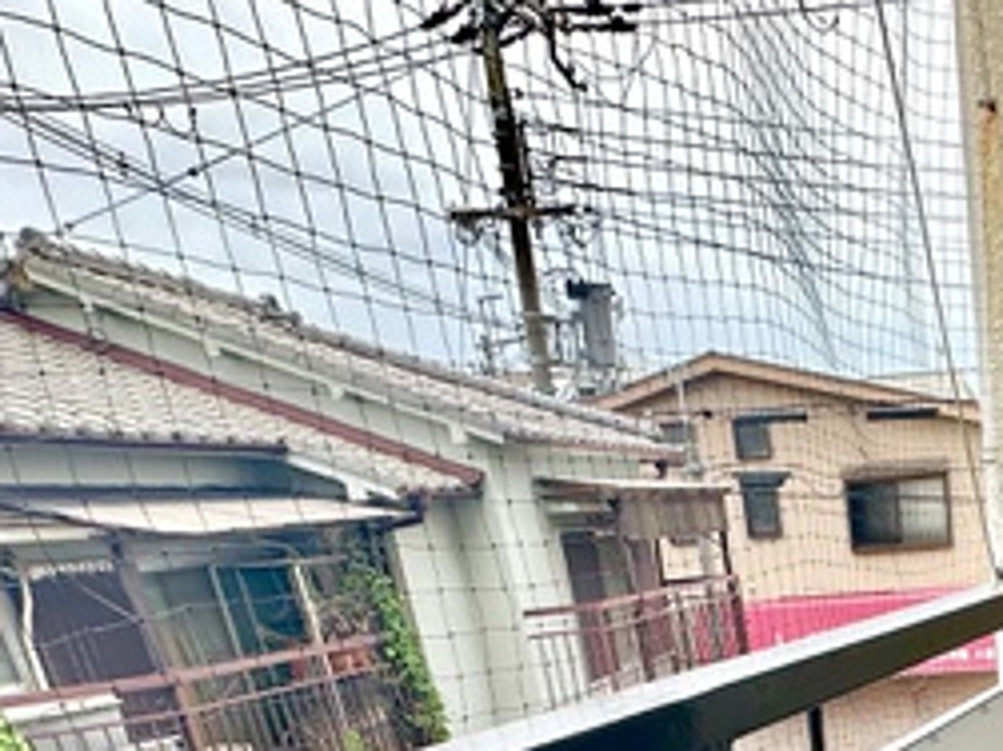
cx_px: 991
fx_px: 1129
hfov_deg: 41.9
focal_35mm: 39
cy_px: 1013
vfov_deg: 28.8
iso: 40
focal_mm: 2.22
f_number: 2.2
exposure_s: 1/204
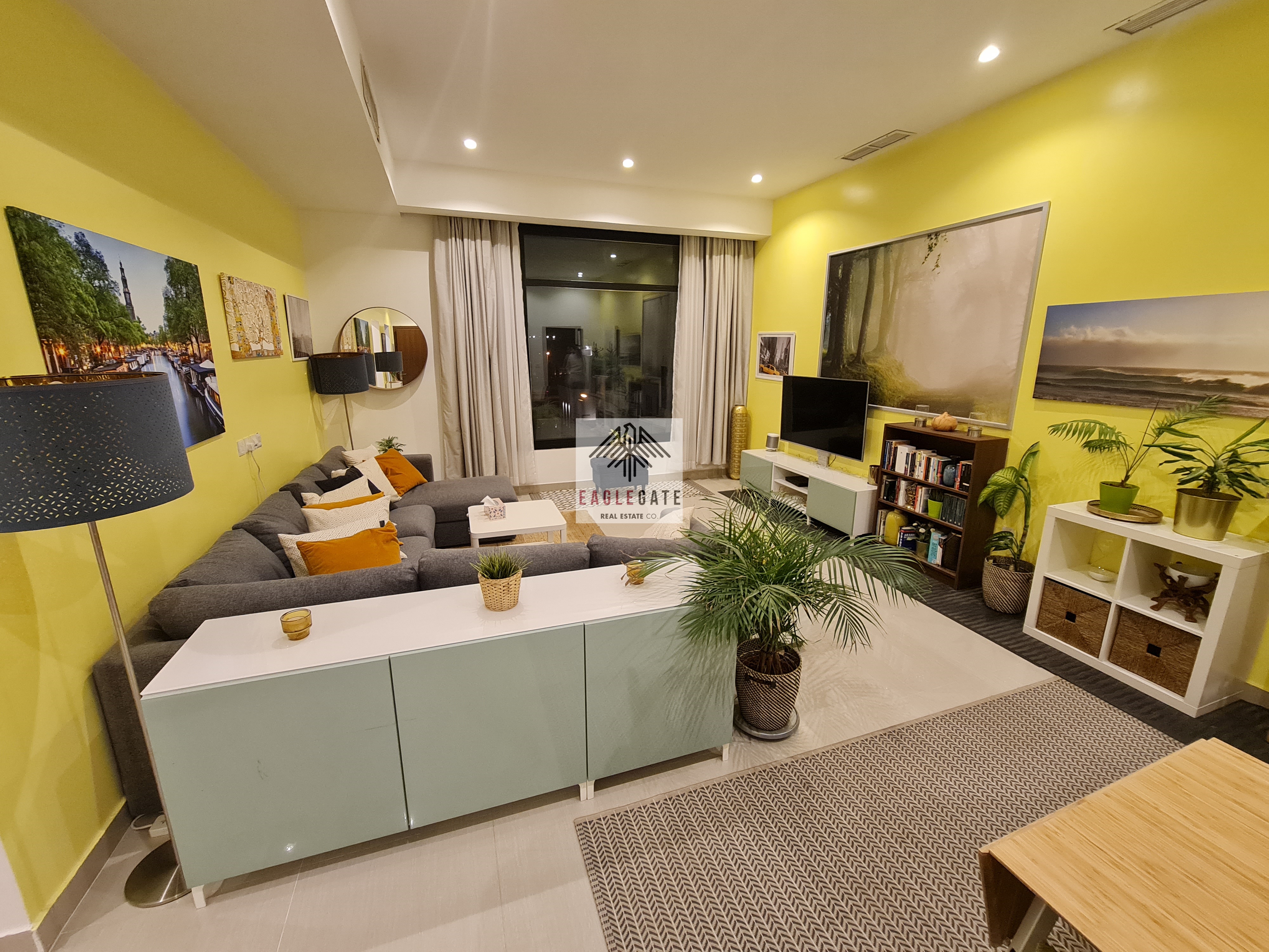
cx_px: 634
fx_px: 477
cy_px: 476
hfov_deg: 106.2
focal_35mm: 13
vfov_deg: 89.9
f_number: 2.2
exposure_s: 1/33
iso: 400
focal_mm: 2.2
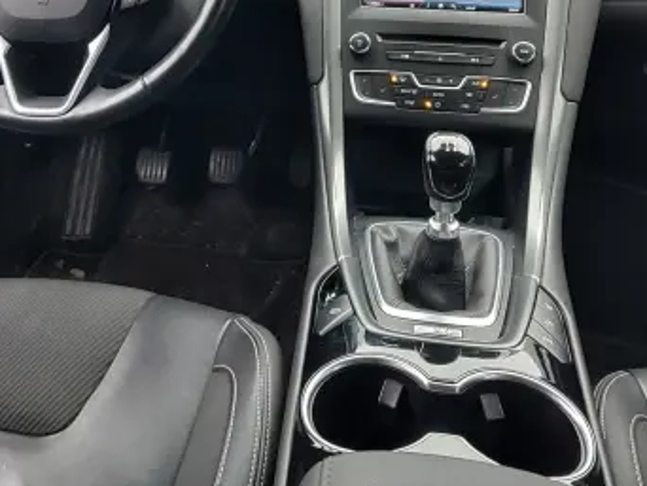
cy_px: 45
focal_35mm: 43
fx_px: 804
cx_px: 235
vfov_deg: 32.0
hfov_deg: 43.4
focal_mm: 5.56
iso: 154
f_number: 1.8
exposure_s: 1/100
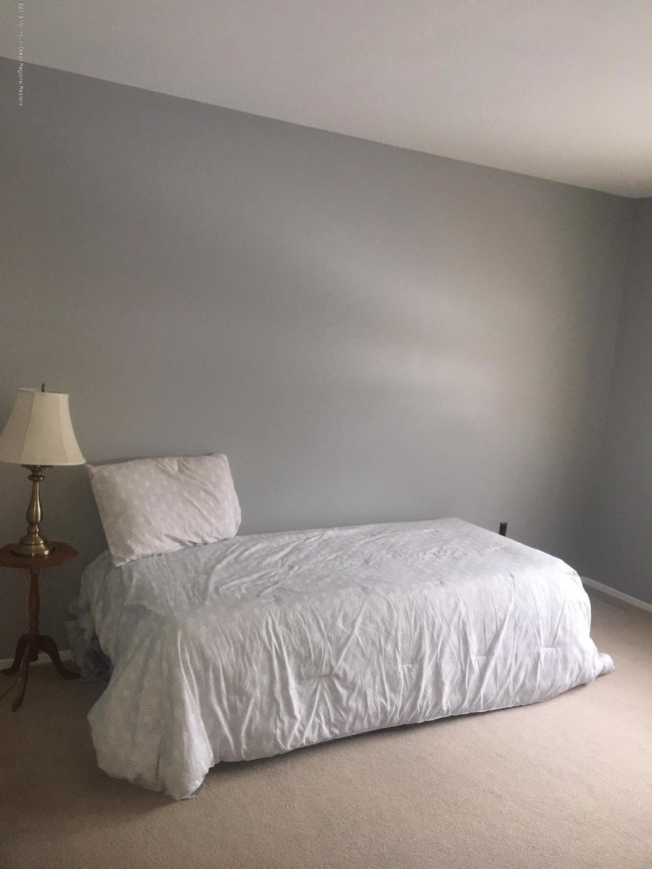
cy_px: 434
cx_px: 326
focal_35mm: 29
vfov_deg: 61.7
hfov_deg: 48.2
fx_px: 728
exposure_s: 1/30
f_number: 2.2
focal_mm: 4.15
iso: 100
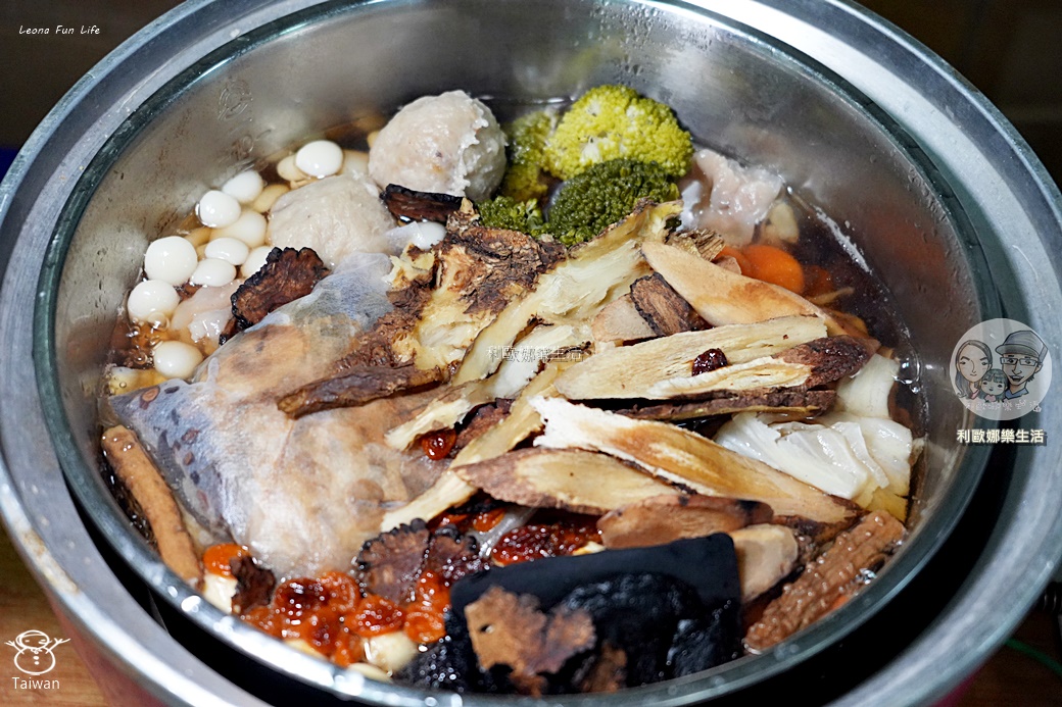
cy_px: 354
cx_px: 531
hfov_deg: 33.4
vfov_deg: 22.6
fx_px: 1770
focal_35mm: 60
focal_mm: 60
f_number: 5.6
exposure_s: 1/160
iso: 3200
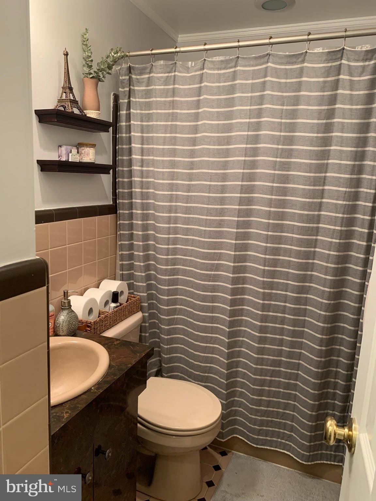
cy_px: 250
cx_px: 188
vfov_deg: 67.3
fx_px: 377
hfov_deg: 53.1
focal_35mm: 26
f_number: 1.8
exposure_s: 1/60
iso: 250
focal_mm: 4.25
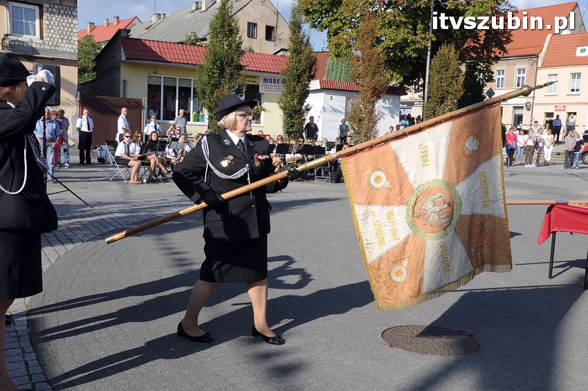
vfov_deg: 35.4
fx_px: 612
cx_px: 294
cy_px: 196
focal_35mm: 38
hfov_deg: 51.3
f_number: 11
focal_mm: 25
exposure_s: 1/500
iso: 400
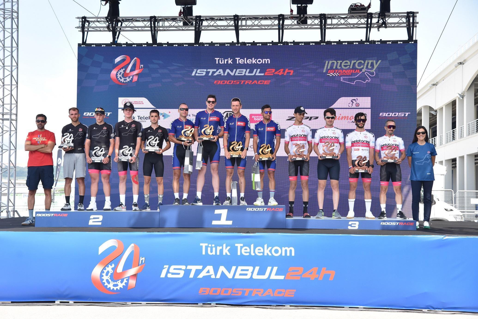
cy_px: 160
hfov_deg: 38.2
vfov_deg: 26.0
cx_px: 239
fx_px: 690
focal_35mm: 52
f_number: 5
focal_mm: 52
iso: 1600
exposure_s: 1/3200
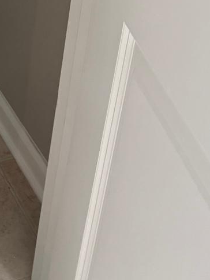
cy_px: -135
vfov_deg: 21.6
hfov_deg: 18.2
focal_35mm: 76
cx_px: -58
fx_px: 614
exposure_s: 1/60
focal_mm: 6.76
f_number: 1.78
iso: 400
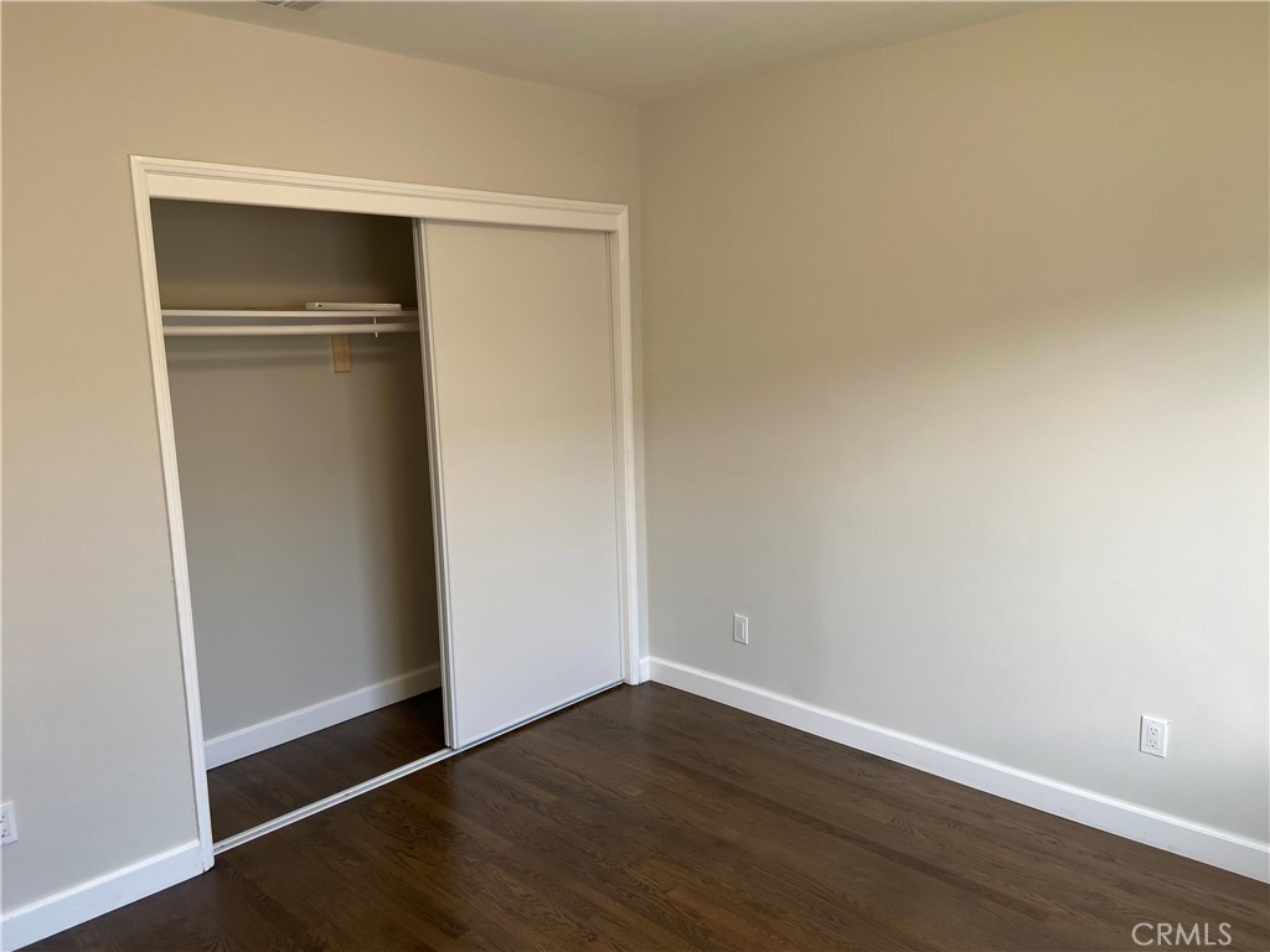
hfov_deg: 67.3
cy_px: 476
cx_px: 635
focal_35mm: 26
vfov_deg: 53.1
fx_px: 954
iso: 40
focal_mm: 4.25
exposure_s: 1/62
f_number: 1.8
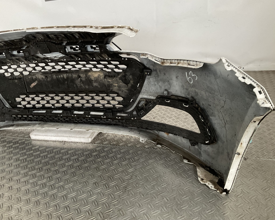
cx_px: 139
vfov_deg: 47.1
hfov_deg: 57.2
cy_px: 108
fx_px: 252
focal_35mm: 31
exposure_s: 1/50
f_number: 1.8
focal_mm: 3
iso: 80
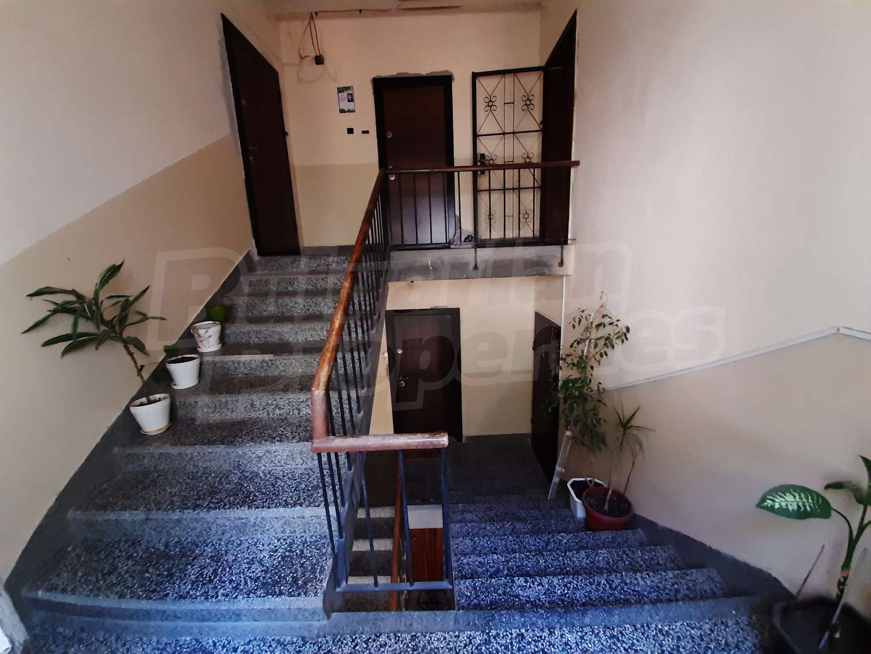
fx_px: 327
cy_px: 327
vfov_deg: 89.9
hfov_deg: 106.2
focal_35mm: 13
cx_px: 436
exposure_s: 1/25
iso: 250
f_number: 2.2
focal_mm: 1.42
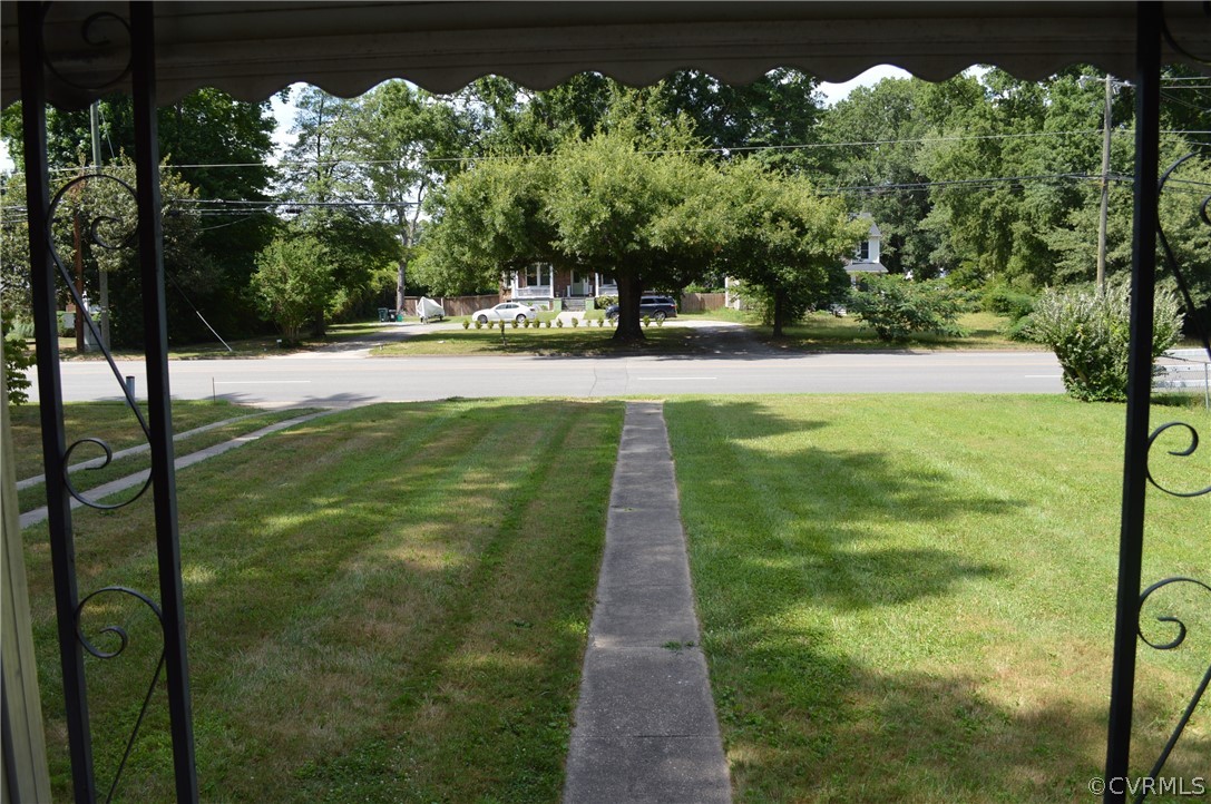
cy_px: 402
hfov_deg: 67.4
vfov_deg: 47.8
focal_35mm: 27
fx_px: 907
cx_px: 606
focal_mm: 18
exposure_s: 1/160
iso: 100
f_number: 6.3
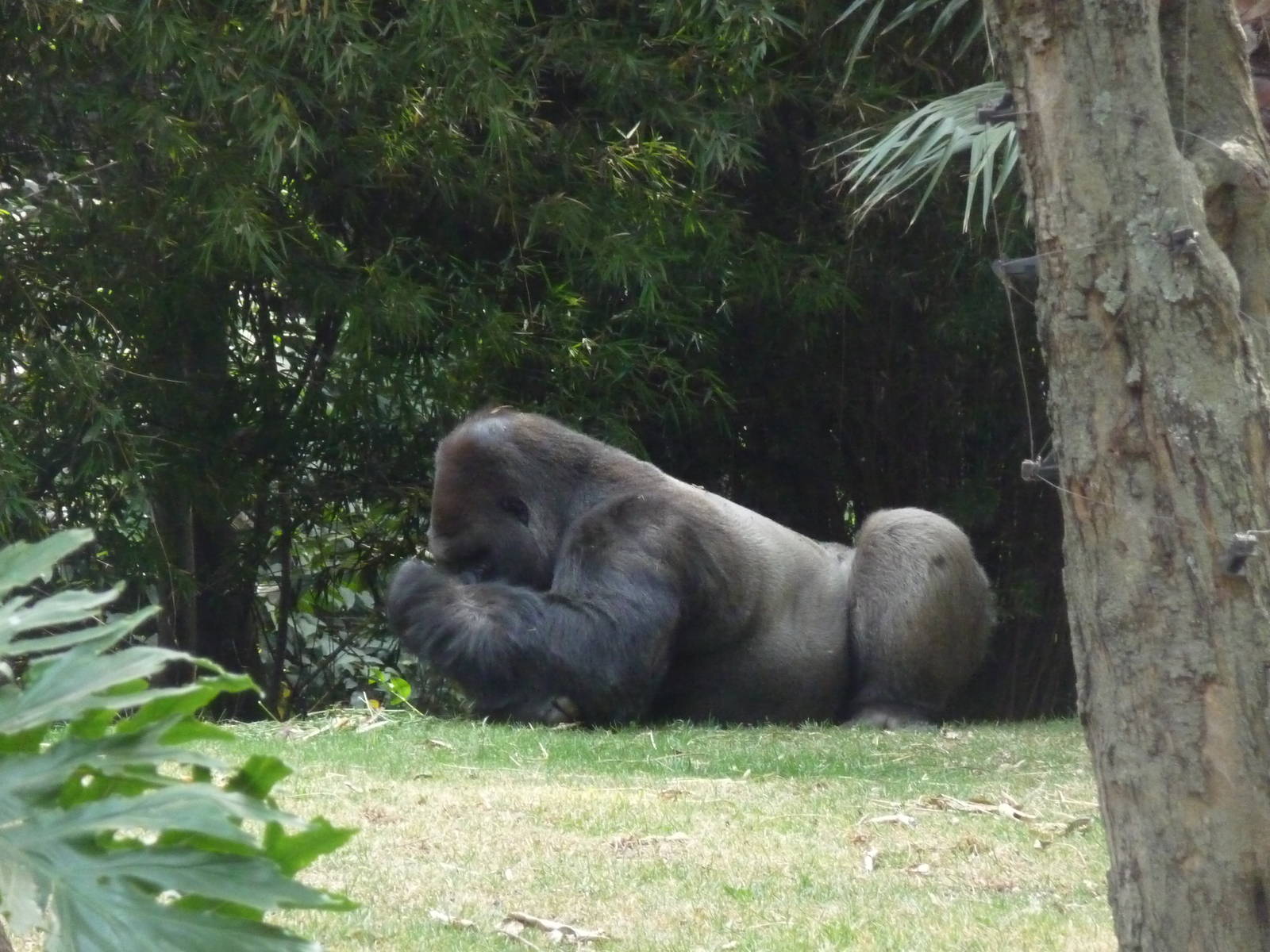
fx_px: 10273
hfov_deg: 7.1
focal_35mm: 280
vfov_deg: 5.3
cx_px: 635
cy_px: 476
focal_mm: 47
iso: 800
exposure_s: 1/250
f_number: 4.9
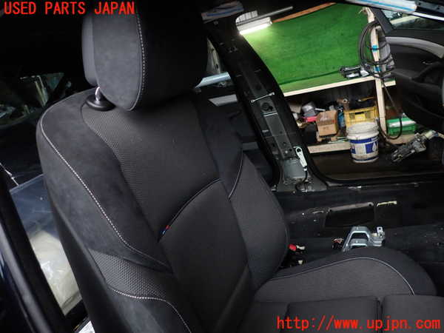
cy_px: 166
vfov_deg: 54.9
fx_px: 321
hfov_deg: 69.4
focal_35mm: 25
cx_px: 222
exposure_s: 1/50
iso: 200
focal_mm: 4.5
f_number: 2
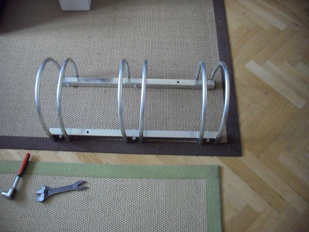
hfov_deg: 52.6
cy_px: 116
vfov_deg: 40.7
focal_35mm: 35
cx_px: 154
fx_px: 312
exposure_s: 1/30
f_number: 3.2
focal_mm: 6.3
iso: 640
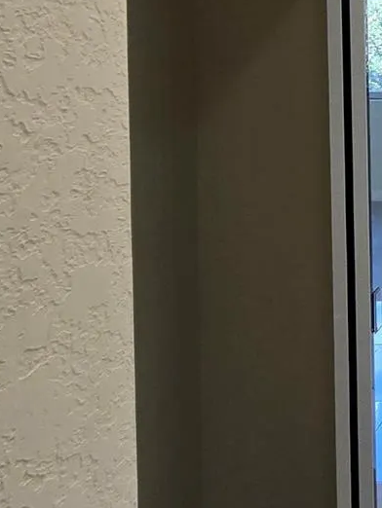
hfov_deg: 22.4
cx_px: 601
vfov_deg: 34.8
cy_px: 26
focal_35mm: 51
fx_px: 750
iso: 100
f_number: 2.2
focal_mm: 2.2
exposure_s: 1/120
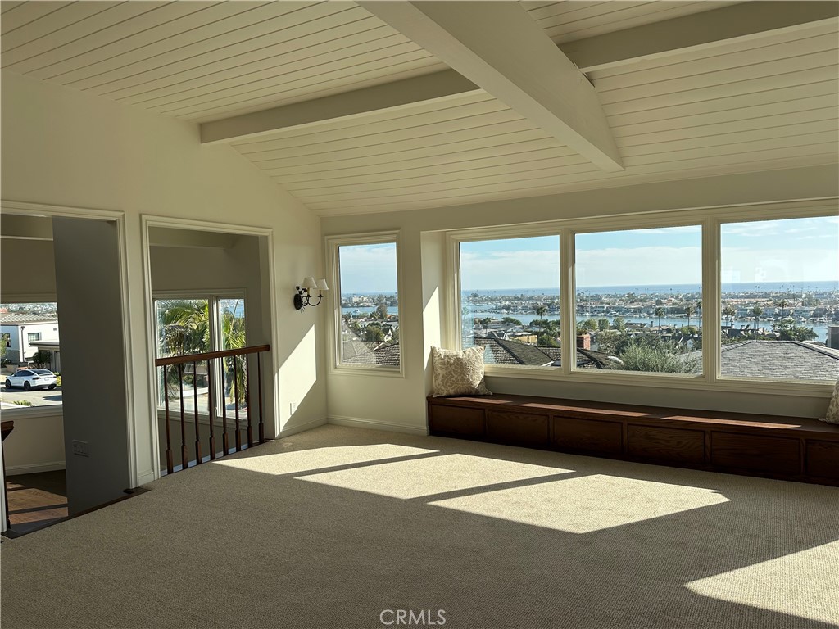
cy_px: 314
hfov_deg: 71.6
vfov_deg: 56.8
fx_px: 582
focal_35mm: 24
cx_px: 420
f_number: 1.78
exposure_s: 1/1812
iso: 80
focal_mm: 6.86
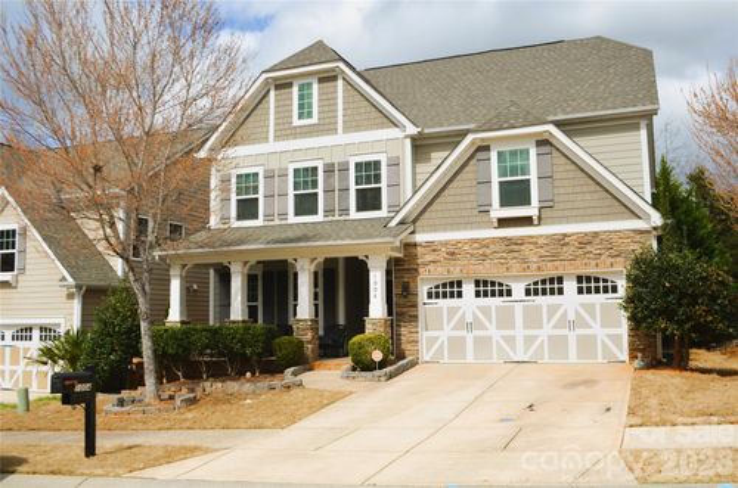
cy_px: 244
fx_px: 675
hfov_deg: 57.3
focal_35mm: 33
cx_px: 369
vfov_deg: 39.8
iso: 100
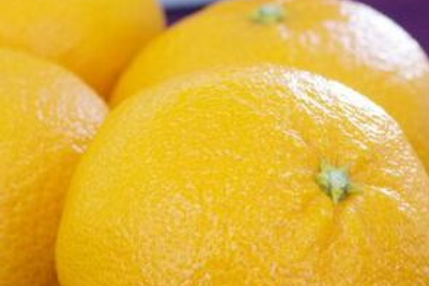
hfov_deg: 12.6
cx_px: 245
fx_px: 1942
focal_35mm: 163
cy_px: 79
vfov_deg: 8.4
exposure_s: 1/100
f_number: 7.1
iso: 3200
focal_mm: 50
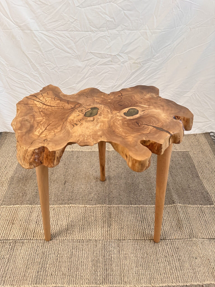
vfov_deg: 71.6
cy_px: 144
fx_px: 199
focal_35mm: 24
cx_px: 108
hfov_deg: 56.8
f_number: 1.78
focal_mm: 6.86
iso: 160
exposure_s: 1/50
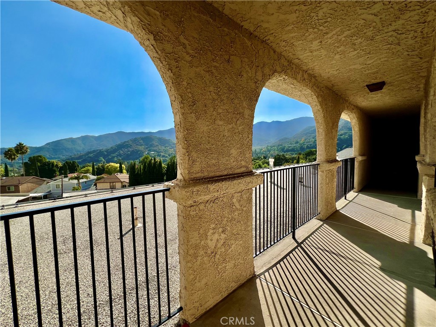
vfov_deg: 89.9
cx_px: 218
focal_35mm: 13
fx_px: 164
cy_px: 164
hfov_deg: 106.2
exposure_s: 1/2481
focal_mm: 1.57
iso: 32
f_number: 1.8
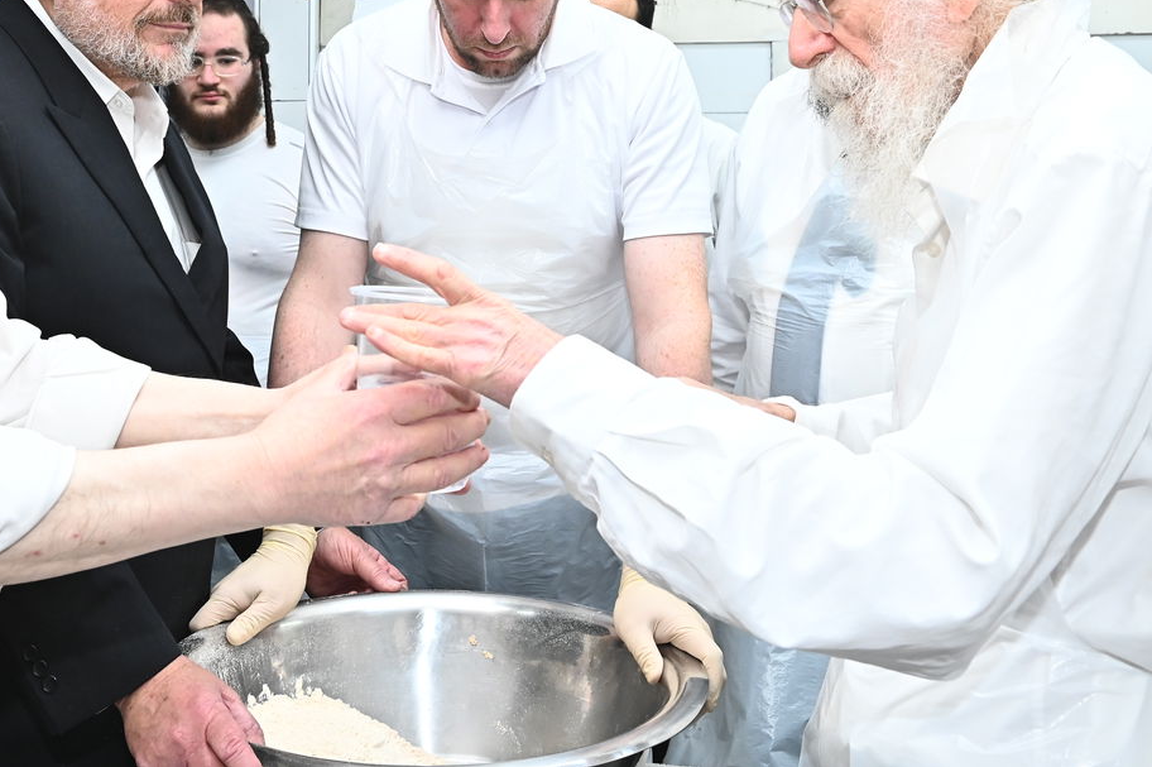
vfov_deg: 30.6
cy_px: 179
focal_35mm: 43
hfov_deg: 45.2
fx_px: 1375
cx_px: 460
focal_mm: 28
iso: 2500
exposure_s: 1/200
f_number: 8
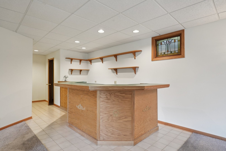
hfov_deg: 84.0
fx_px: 126
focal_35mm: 20
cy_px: 76
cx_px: 113
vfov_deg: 61.9
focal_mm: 20
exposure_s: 1/2.5
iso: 320
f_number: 8
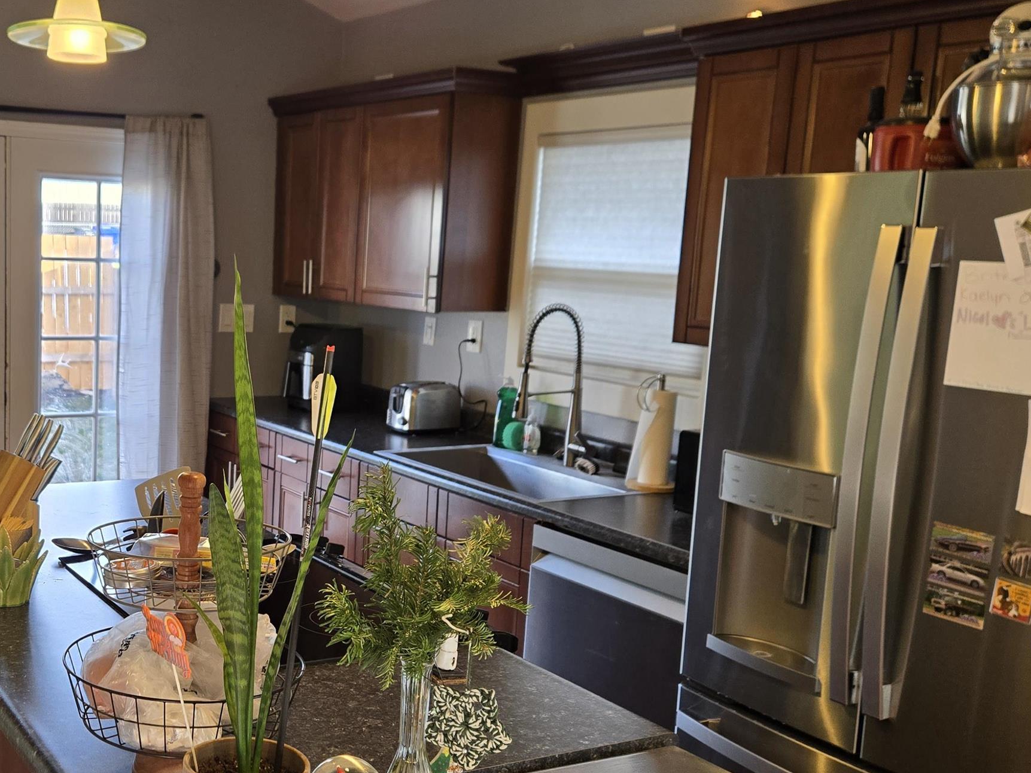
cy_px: 419
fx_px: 1221
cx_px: 220
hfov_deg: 43.8
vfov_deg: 35.1
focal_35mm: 41
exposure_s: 1/120
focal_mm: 5.4
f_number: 1.8
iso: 125
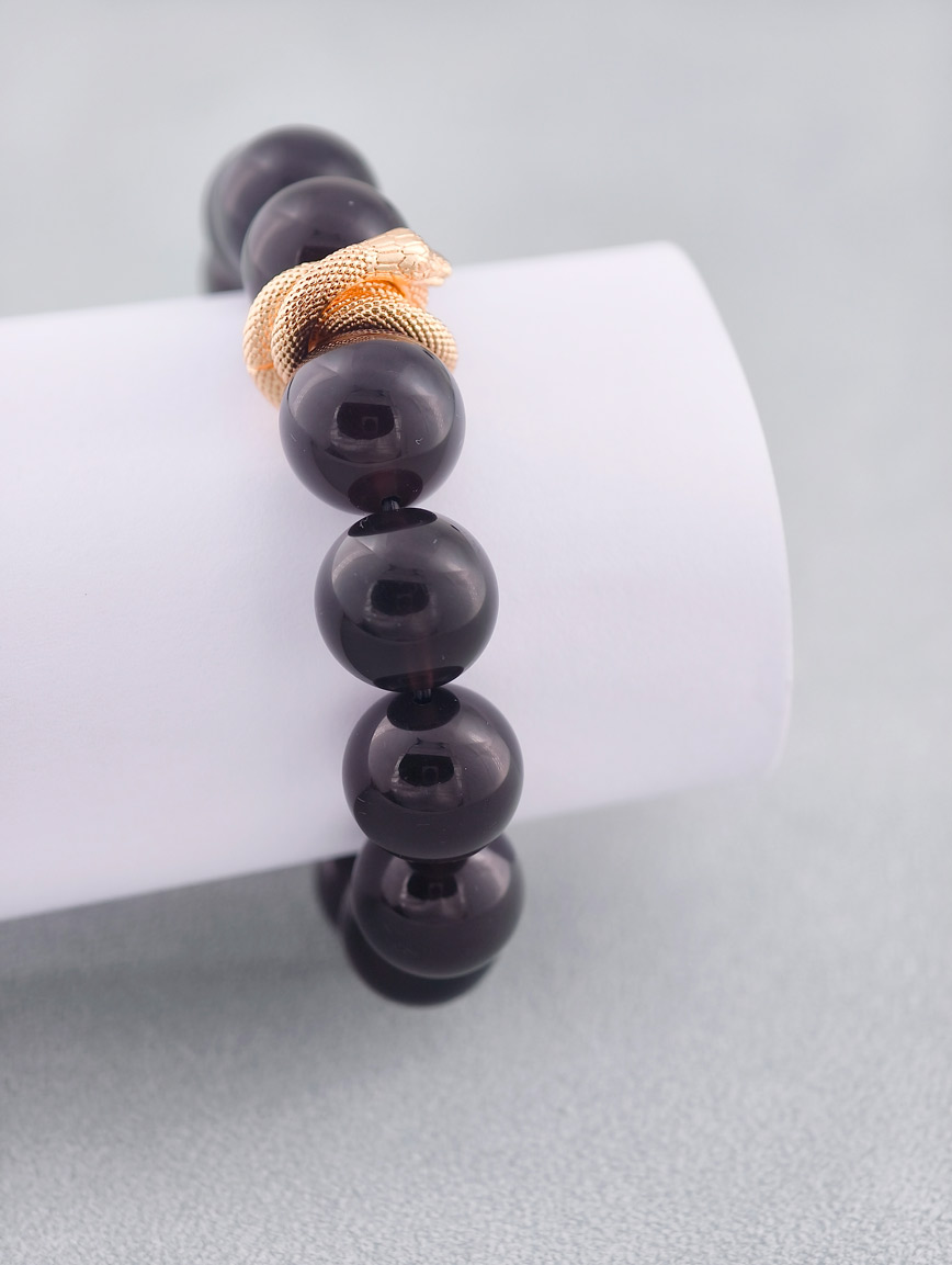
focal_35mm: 85
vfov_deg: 23.0
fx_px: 3109
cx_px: 476
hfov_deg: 17.4
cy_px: 632
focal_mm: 22.48
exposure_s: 1/160
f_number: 2.67
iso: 125
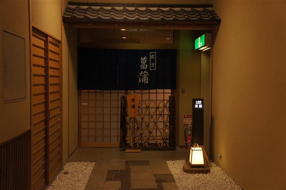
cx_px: 143
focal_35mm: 43
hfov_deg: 45.5
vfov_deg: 31.1
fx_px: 341
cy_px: 95
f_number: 4
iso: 1600
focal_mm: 29
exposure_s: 1/40
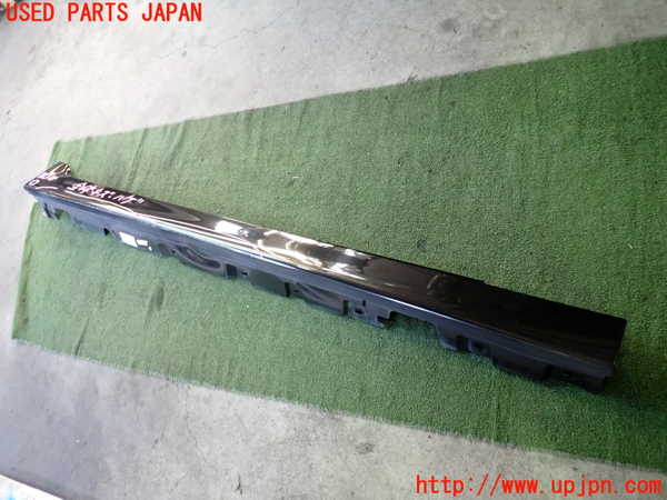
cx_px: 334
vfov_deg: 54.9
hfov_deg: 69.4
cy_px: 250
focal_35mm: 25
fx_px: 482
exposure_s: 1/30
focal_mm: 4.5
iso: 200
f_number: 2
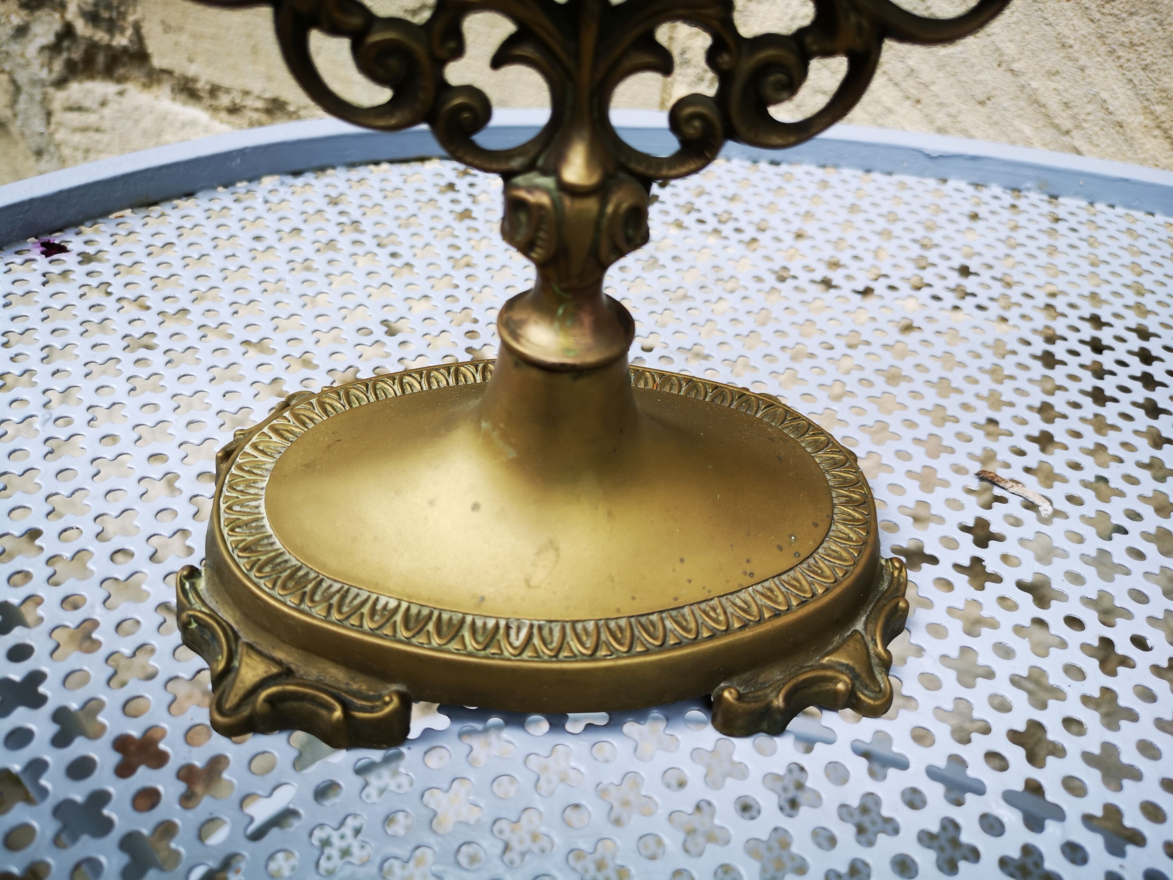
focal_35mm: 27
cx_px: 586
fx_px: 915
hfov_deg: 65.3
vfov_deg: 51.4
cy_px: 440
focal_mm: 5.58
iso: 50
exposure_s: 1/100
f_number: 1.8
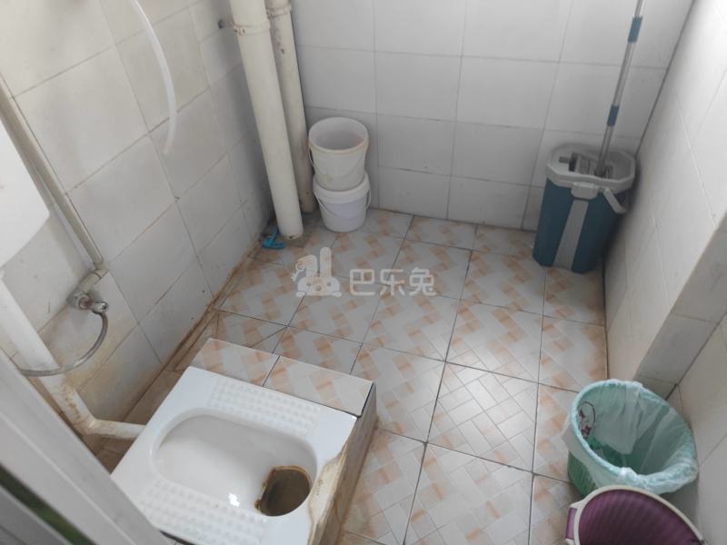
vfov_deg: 37.7
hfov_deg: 49.0
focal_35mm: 38
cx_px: 364
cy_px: 272
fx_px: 798
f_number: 1.95
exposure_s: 1/50
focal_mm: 7.59
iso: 689
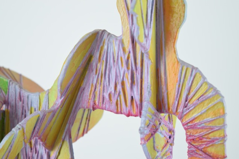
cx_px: 120
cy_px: 80
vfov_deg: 16.6
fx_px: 548
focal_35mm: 82
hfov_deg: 24.6
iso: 800
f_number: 5.6
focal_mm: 55
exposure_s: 1/125
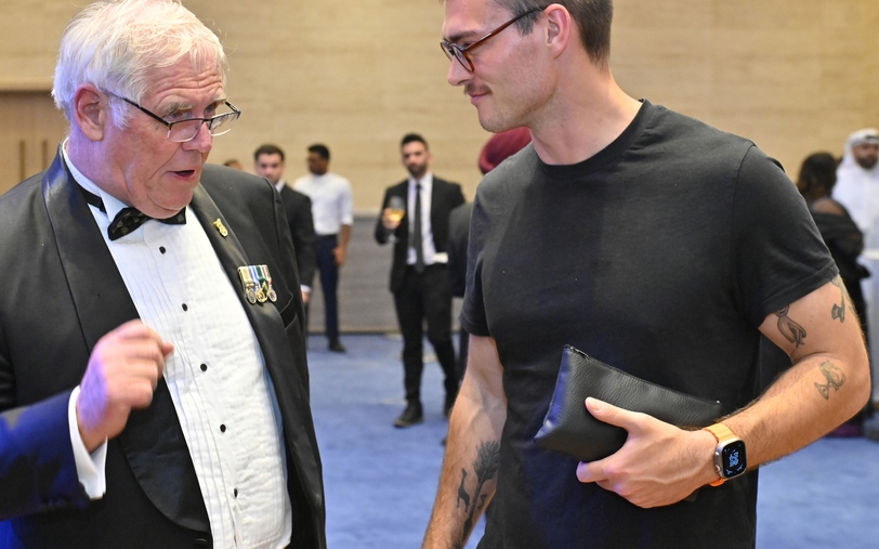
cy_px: 244
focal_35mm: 61
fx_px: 1461
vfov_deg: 21.3
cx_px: 365
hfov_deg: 33.4
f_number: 4
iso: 4000
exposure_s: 1/160
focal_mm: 45
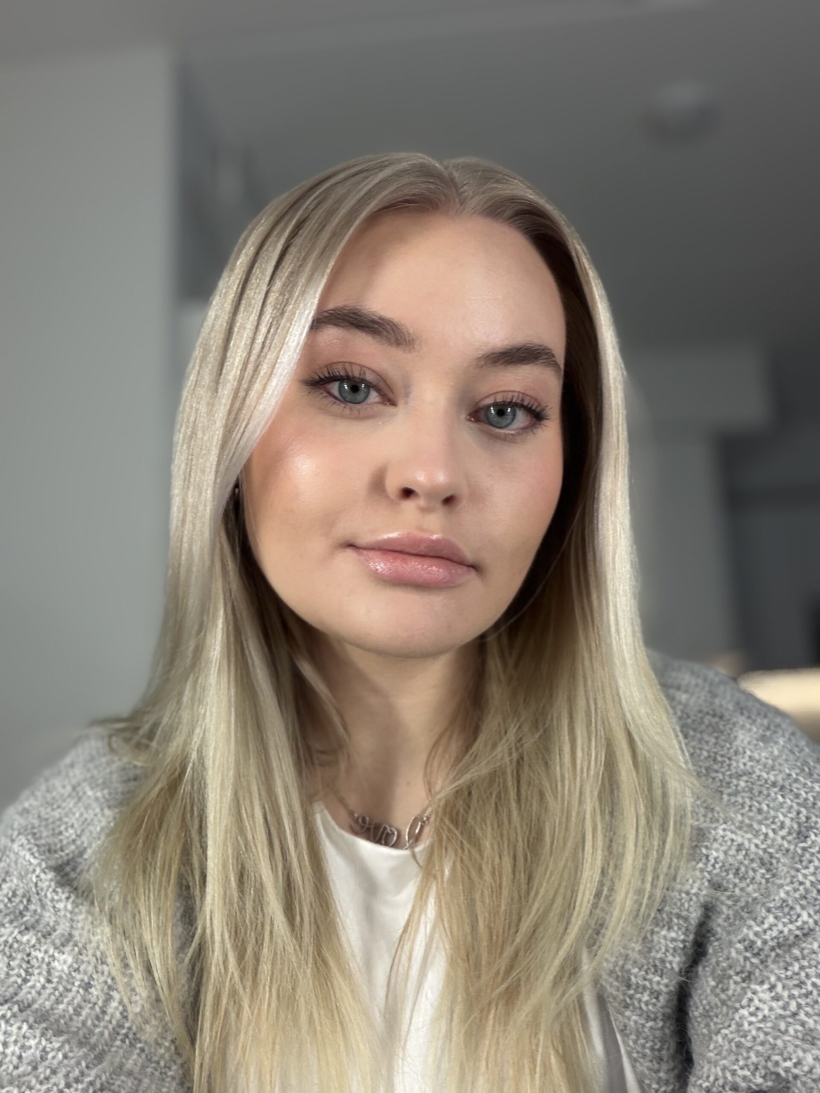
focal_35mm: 30
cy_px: 546
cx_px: 410
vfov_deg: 60.0
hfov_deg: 46.8
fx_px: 948
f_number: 1.9
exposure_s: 1/50
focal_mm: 2.71
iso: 50
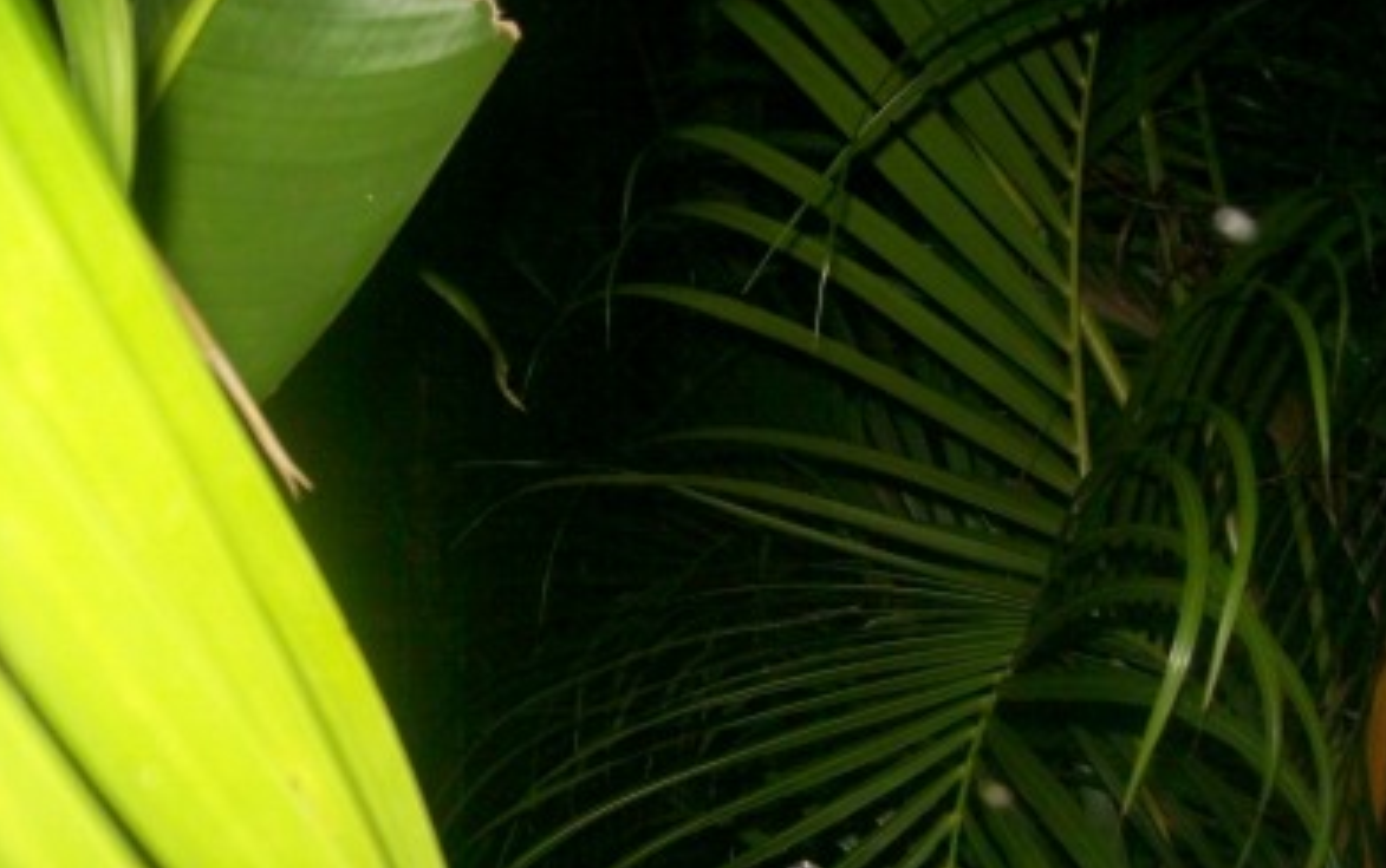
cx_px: 695
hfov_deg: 50.4
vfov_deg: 32.8
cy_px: 496
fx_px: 1474
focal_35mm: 39
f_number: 2.7
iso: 160
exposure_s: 1/64
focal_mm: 6
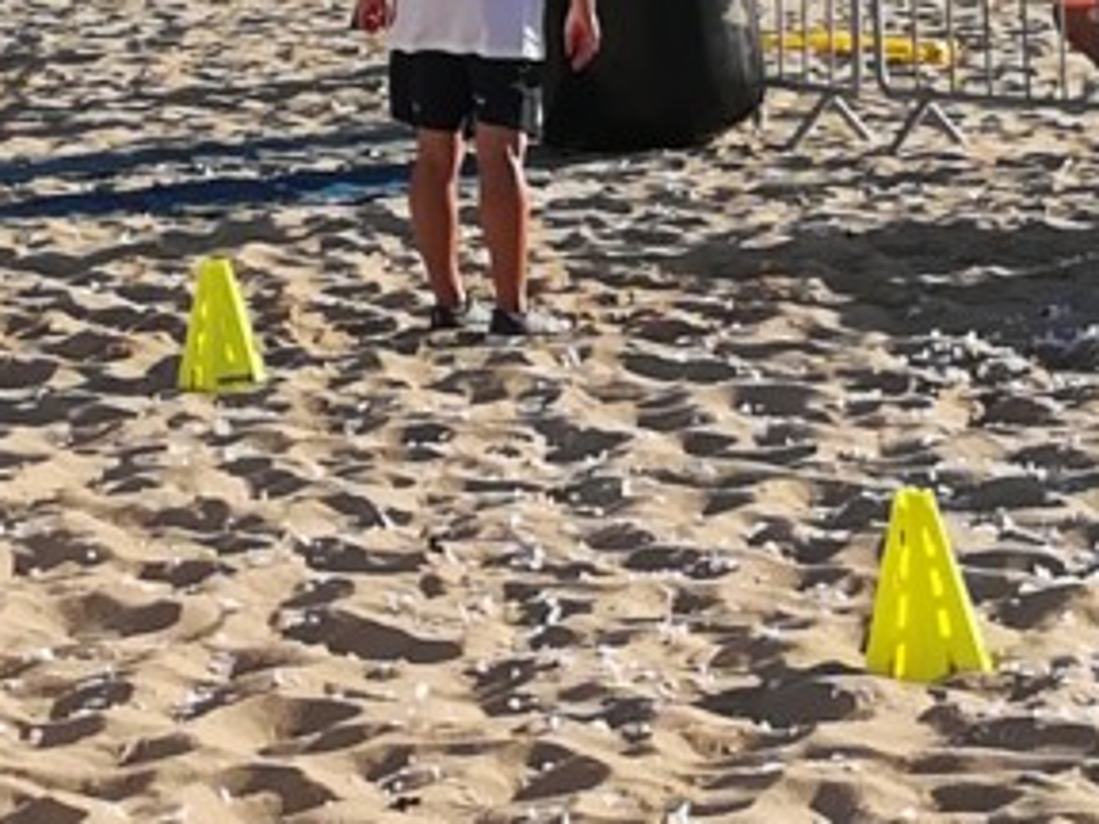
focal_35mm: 170
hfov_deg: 11.6
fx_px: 5397
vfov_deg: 8.7
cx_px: 674
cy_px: 76
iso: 50
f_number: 2.2
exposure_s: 1/1125
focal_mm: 3.83
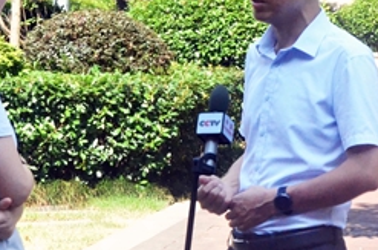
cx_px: 124
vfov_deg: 9.3
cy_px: 13
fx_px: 1528
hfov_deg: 14.1
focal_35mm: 146
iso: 3200
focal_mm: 48
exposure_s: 1/500
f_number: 11
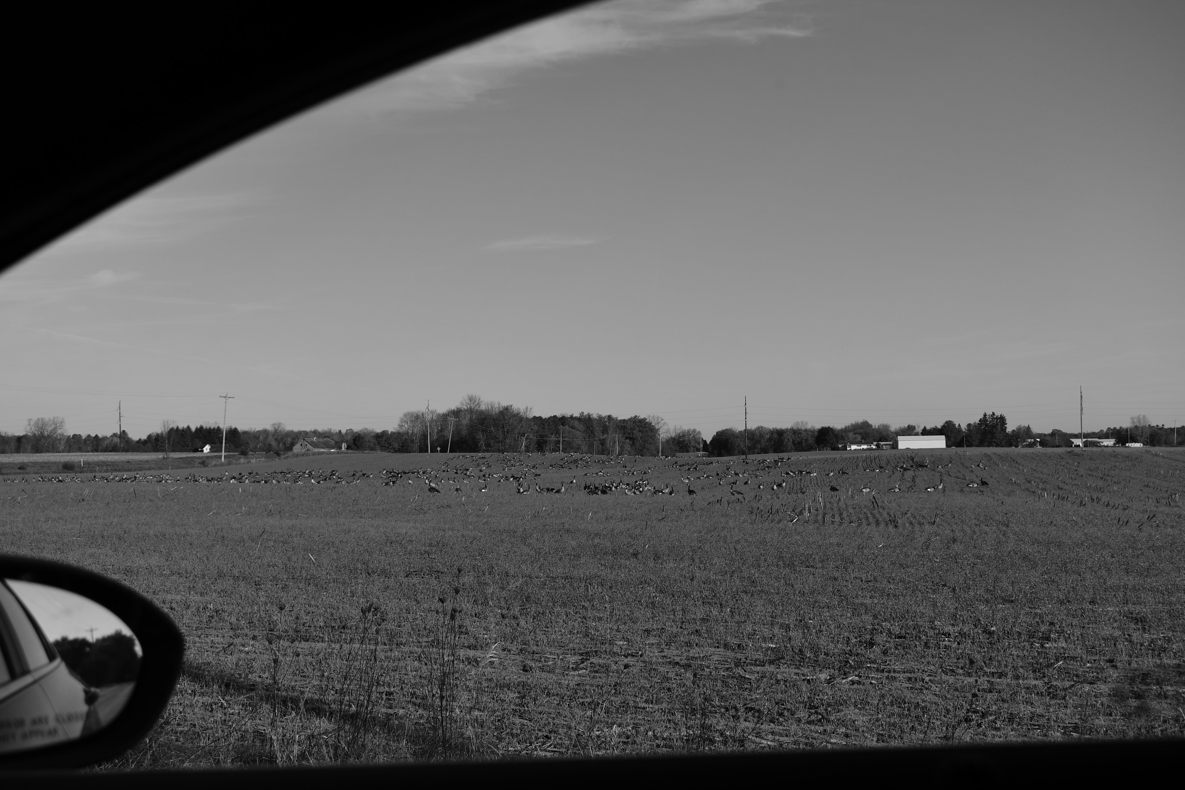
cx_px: 592
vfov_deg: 31.9
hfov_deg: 46.4
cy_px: 395
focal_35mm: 42
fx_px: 1382
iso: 100
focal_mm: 28
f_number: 5.6
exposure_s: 1/800
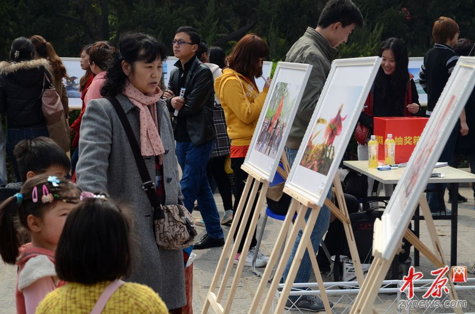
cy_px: 157
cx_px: 238
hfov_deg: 24.7
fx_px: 1086
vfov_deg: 16.5
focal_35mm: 82
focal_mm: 55
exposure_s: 1/400
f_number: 5.6
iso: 100
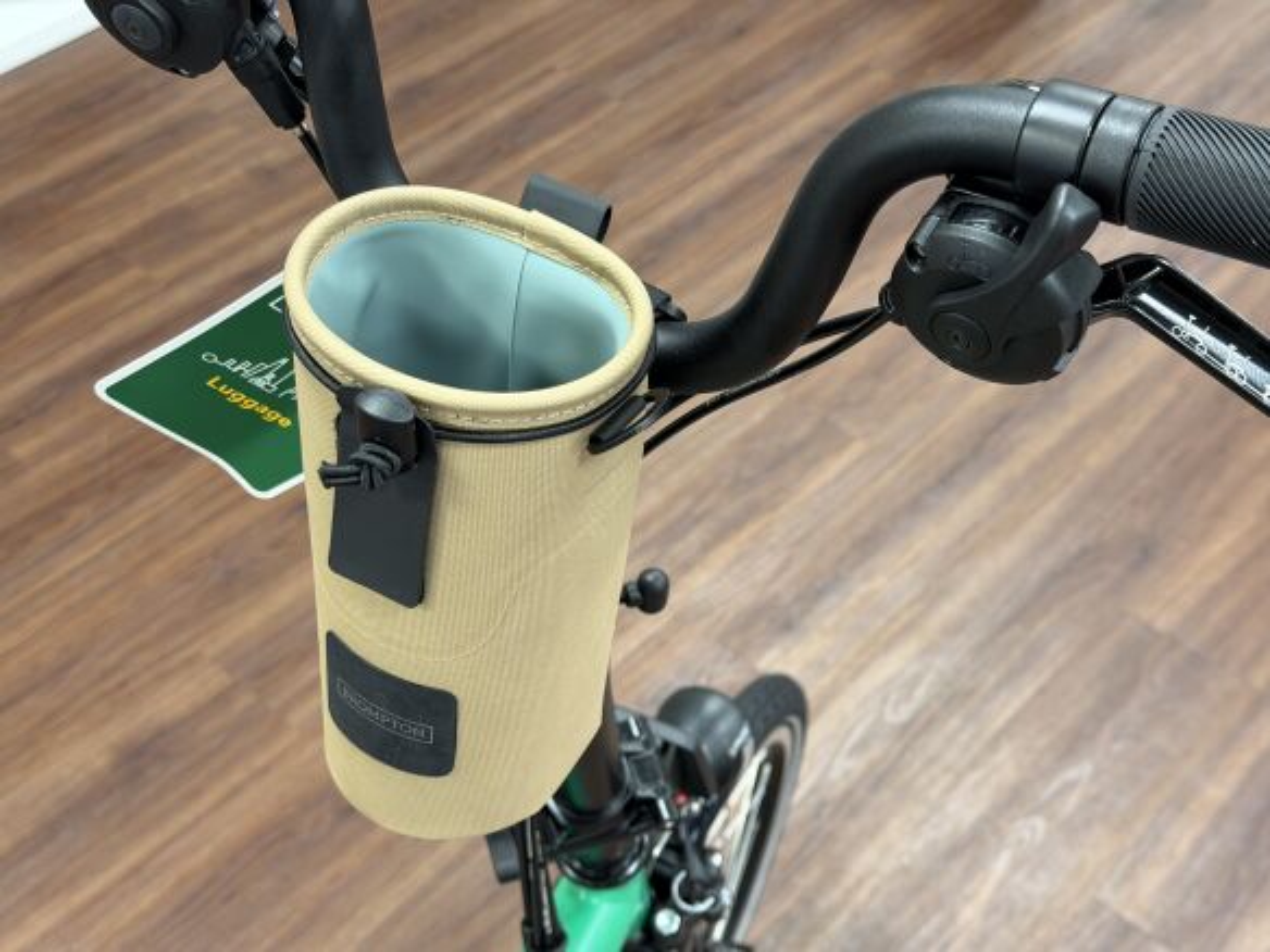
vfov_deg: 30.3
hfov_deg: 39.7
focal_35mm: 48
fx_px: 1761
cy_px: 476
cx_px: 635
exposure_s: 1/50
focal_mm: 6.76
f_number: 1.78
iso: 200
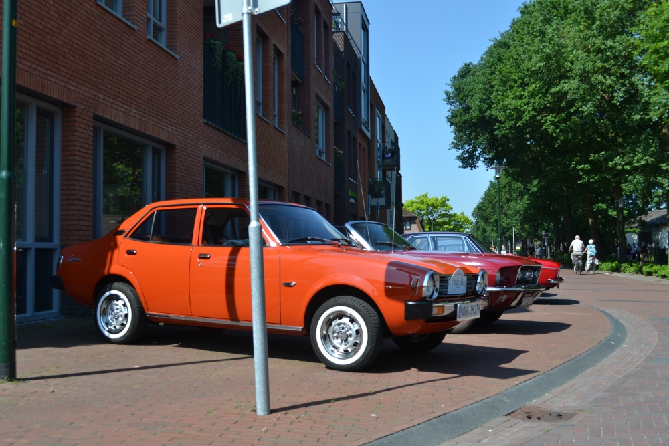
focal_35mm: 39
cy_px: 223
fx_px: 725
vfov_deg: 34.2
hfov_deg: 49.5
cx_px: 334
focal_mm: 26
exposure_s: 1/200
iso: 100
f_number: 7.1
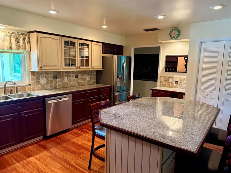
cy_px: 86
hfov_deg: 71.6
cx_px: 116
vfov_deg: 56.8
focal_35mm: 24
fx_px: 160
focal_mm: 6.76
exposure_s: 1/60
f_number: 1.78
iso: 400
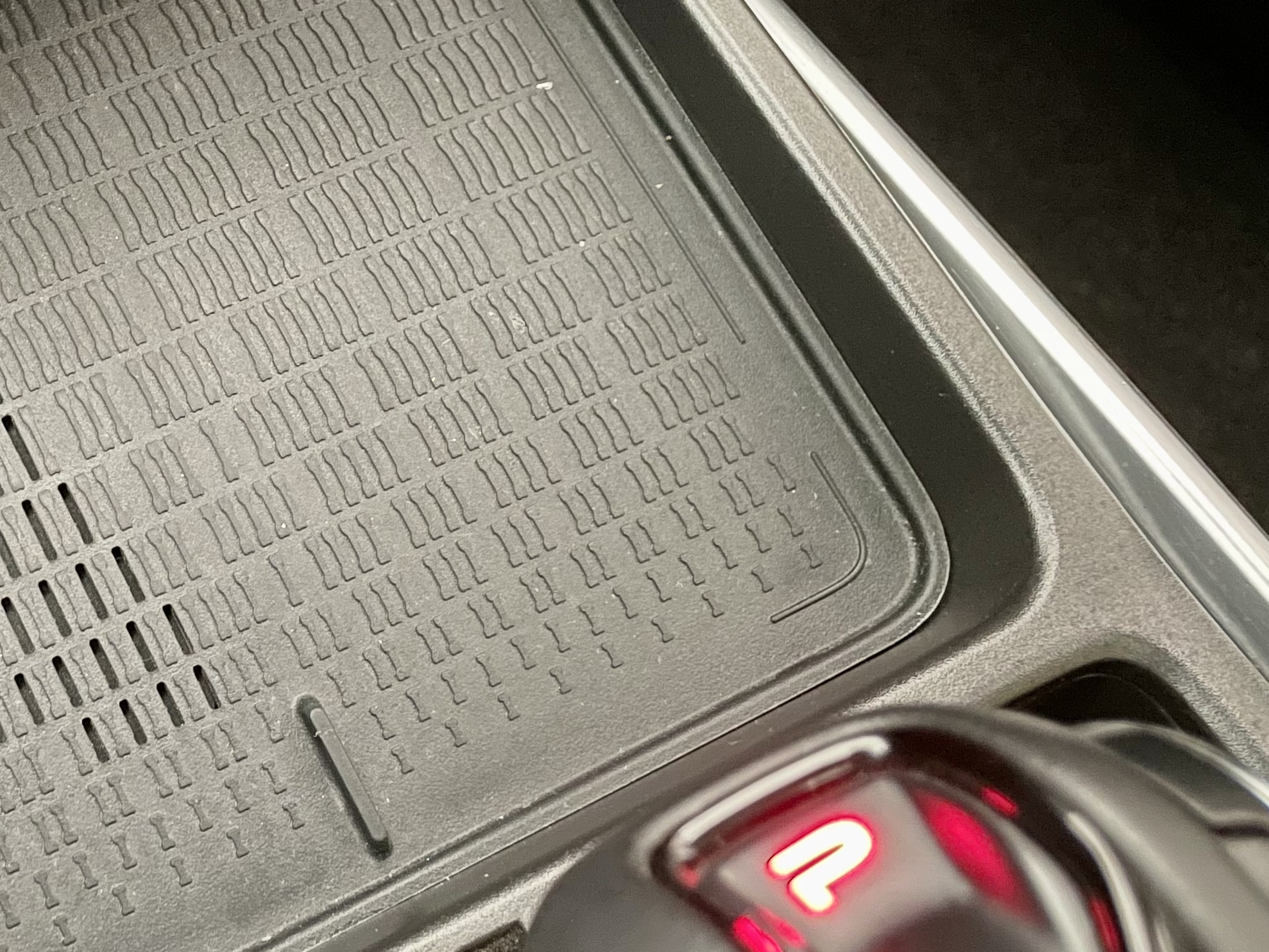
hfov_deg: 33.6
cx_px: 53
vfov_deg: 27.4
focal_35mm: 53
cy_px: 342
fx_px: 1943
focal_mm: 4.2
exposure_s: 1/12
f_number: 1.6
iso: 500
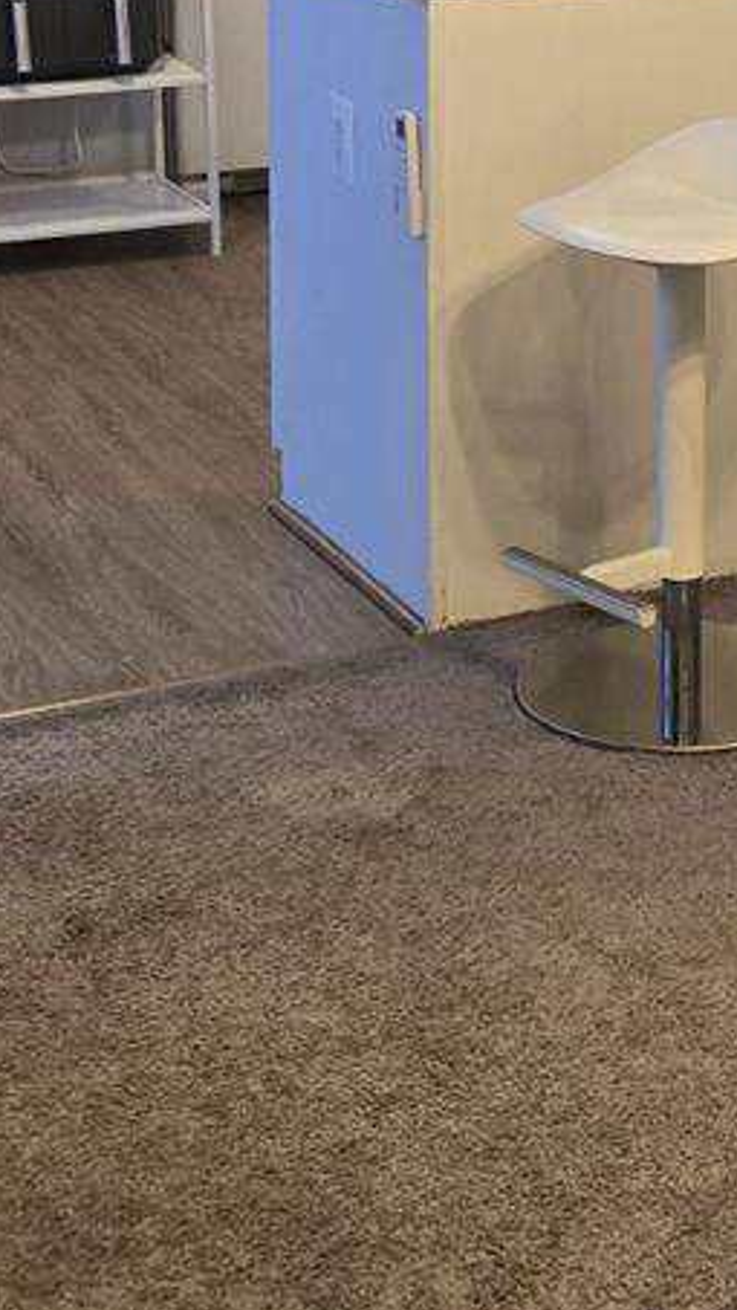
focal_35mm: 83
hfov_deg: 14.4
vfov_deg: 25.0
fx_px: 2882
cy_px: 191
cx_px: 684
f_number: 1.8
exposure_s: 1/120
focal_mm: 5.4
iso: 250
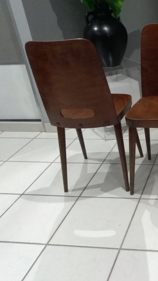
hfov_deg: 27.5
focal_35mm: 38
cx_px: 188
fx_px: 283
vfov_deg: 52.8
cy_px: 140
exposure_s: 1/25
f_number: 2
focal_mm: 3.54
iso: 790
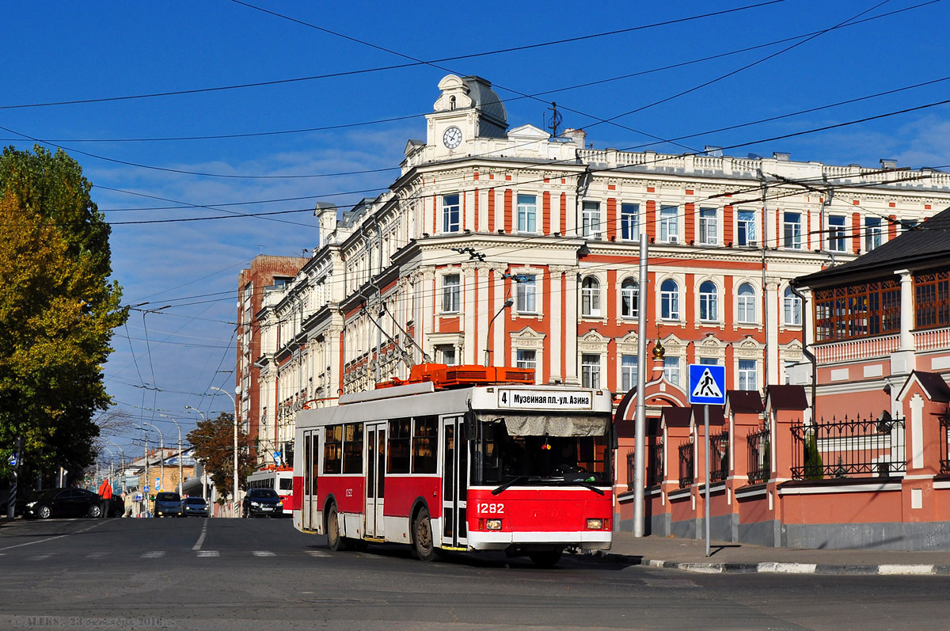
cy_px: 316
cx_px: 475
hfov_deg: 35.1
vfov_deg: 23.7
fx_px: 1502
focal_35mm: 57
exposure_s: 1/640
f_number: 11
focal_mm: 38
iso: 200
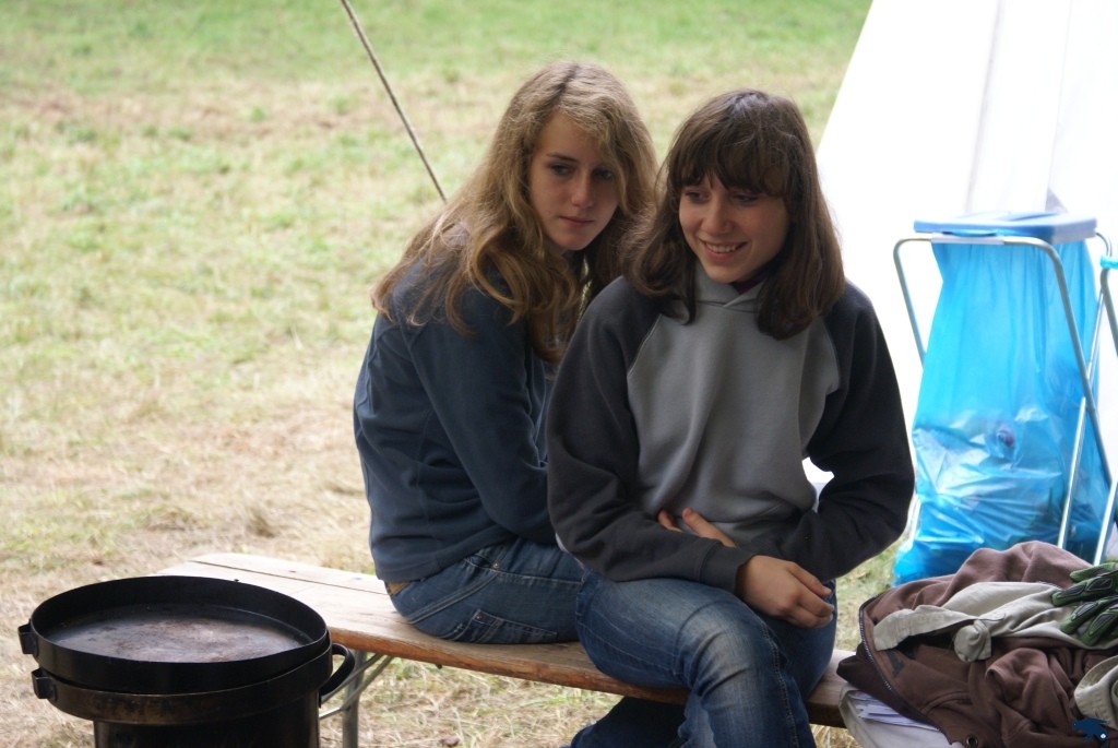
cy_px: 374
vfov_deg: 13.1
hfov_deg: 19.4
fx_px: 3264
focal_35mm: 105
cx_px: 559
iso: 250
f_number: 5.6
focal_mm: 70
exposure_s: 1/125
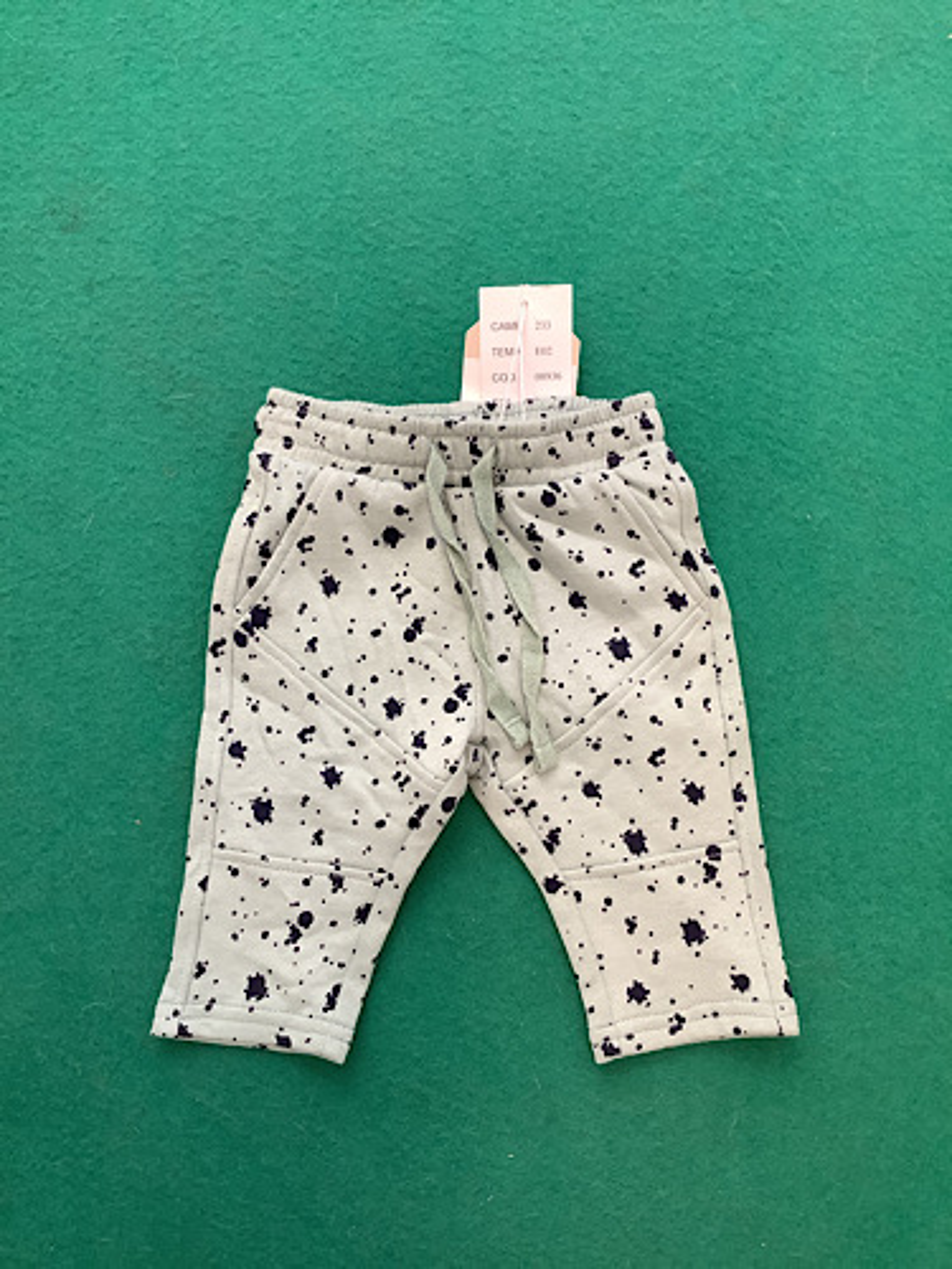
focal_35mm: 31
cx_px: 476
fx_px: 1137
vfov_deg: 58.4
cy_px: 634
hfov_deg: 45.4
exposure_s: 1/50
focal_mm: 3.3
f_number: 2.4
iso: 80
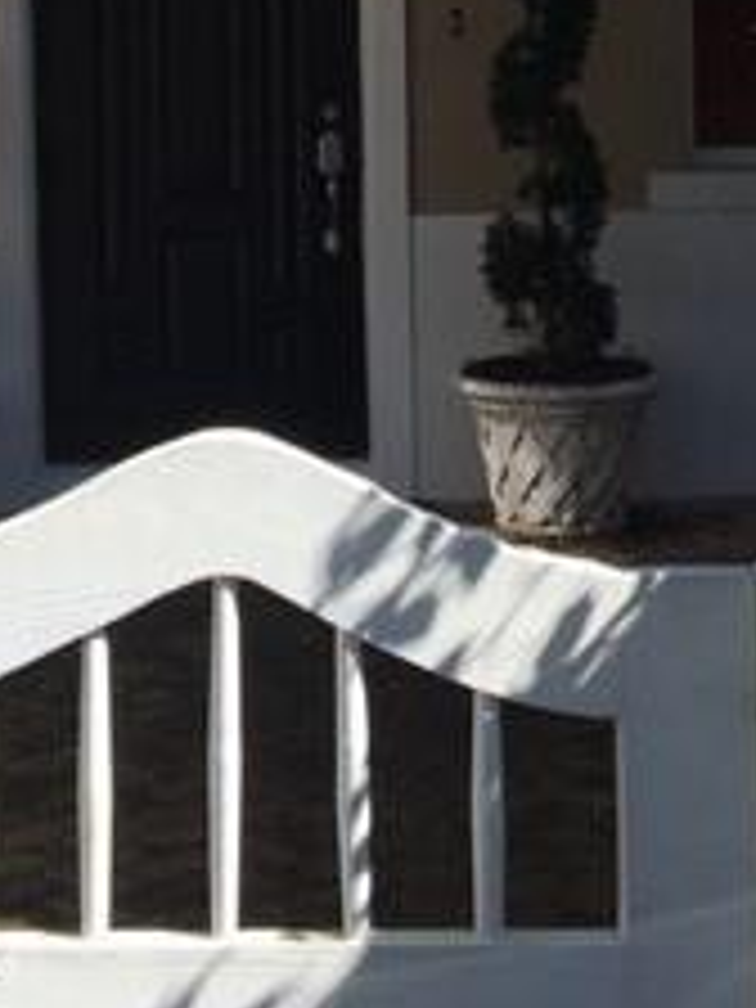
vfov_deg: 23.1
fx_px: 2417
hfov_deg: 17.7
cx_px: 189
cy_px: 153
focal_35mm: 83
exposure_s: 1/950
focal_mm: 4.15
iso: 25
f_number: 2.2
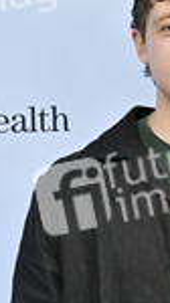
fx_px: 1592
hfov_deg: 6.1
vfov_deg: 10.8
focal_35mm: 198
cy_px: 289
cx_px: 196
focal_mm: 71
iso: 640
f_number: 6.3
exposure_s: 1/320
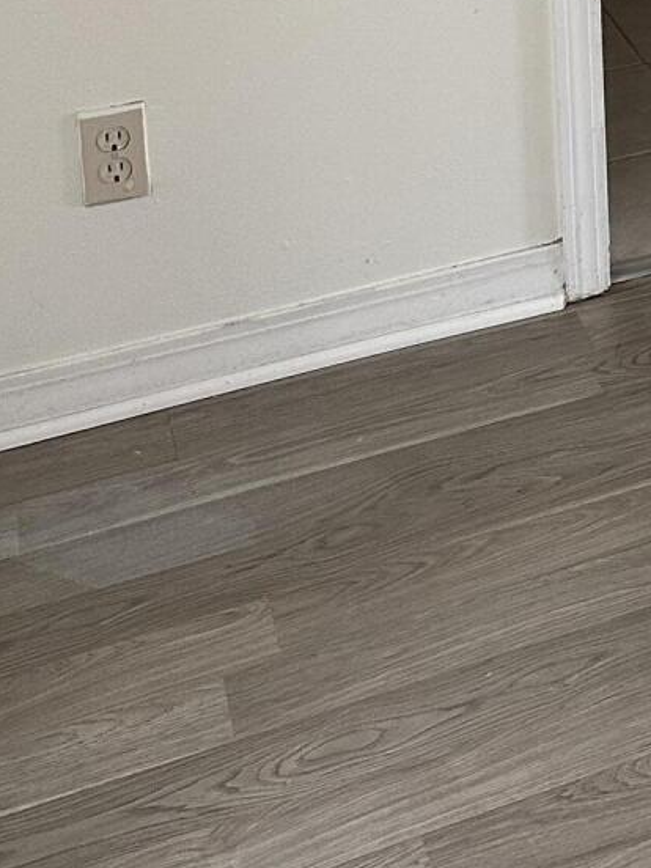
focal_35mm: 87
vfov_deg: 19.7
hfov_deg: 14.9
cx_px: 1151
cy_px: -414
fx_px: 2182
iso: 250
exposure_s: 1/102
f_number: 1.78
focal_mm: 6.86
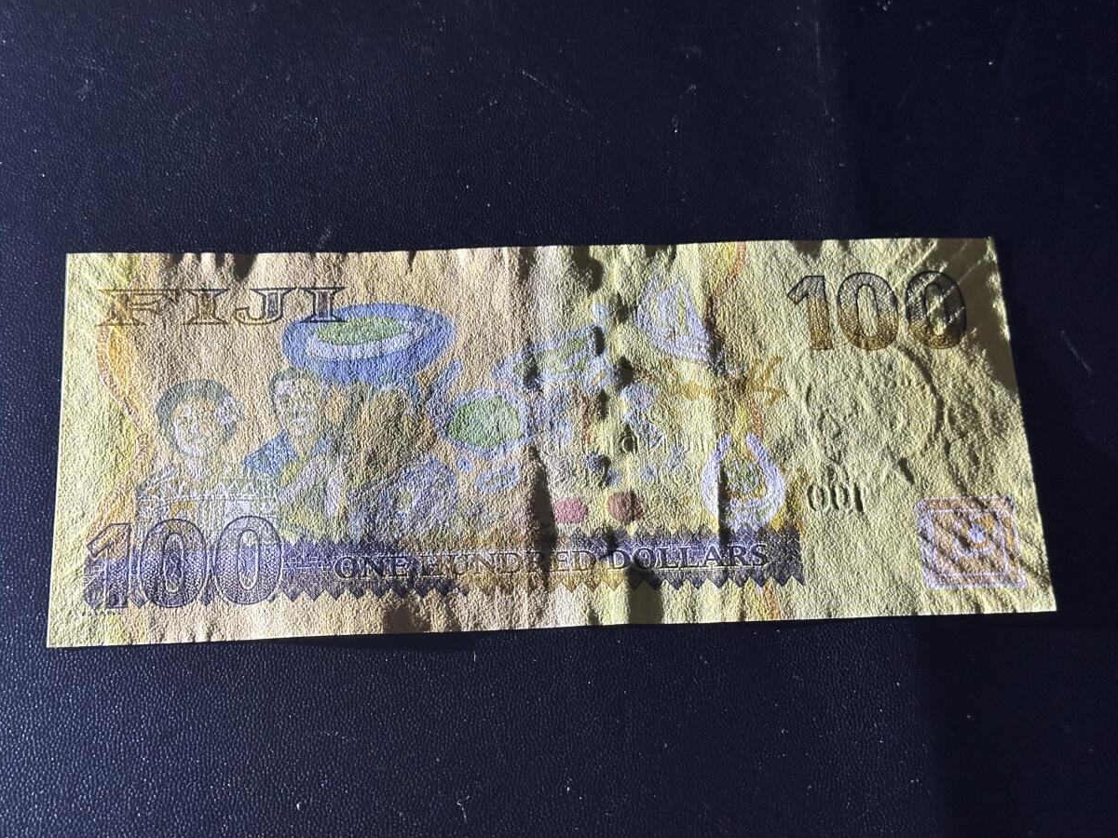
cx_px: 553
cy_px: 427
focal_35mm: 56
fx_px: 1809
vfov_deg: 26.1
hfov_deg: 34.3
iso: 400
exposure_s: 1/33
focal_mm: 6.86
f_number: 1.78
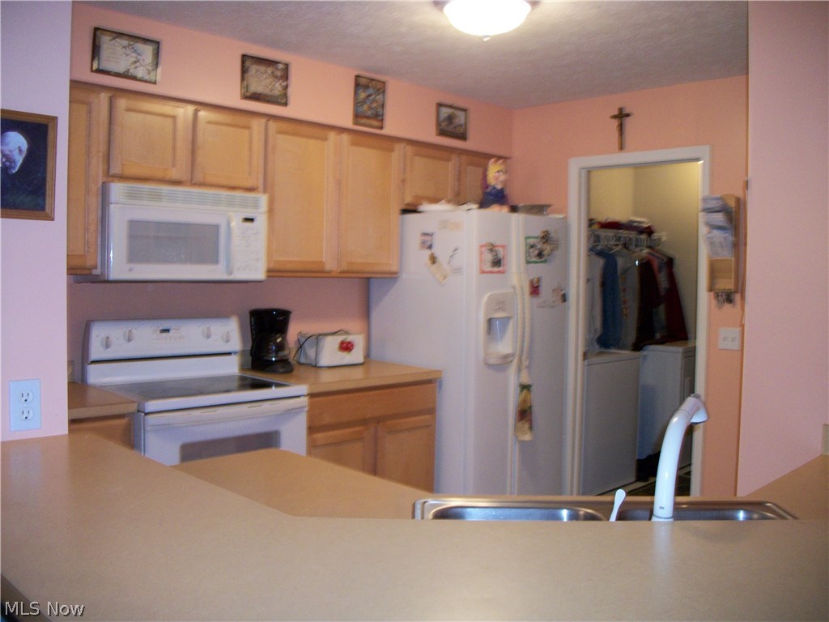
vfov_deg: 44.2
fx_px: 766
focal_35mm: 32
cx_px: 414
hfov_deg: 56.8
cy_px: 311
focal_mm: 5.7
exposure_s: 1/30
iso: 160
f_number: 2.9
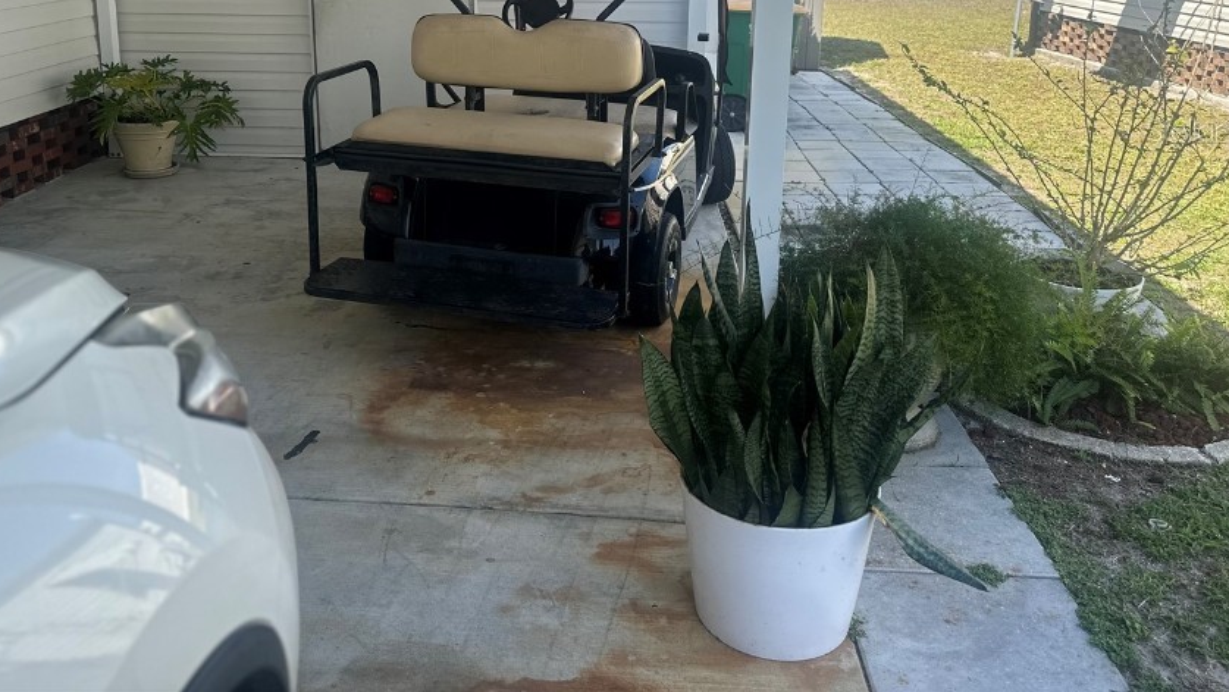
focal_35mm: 32
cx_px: 533
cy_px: 129
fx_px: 1043
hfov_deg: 60.8
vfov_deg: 35.4
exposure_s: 1/1433
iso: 80
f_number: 1.78
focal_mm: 6.86
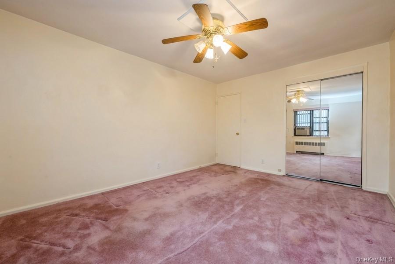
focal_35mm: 14
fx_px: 154
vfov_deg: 81.2
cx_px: 198
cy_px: 132
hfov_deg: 104.3
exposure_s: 1/3
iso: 400
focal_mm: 14
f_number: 11
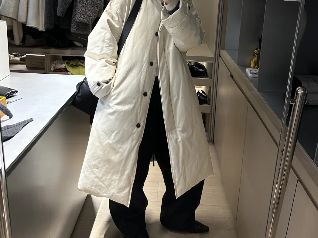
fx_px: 303
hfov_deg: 55.4
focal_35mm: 33
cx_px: 155
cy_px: 46
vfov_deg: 41.0
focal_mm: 6.86
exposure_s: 1/99
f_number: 1.78
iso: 200
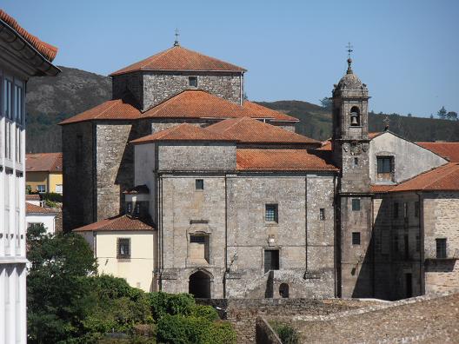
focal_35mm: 240
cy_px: 172
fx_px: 3182
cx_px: 230
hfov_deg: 8.2
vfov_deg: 6.2
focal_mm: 42.54
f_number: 5.7
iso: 80
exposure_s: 1/640
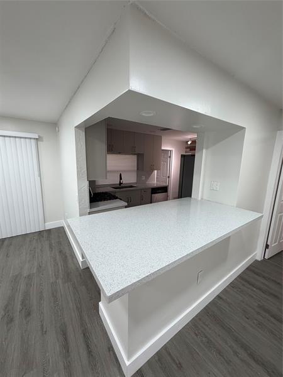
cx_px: 142
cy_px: 188
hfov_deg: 85.7
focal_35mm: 14
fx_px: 153
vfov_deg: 102.1
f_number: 2.2
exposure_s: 1/120
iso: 250
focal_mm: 2.22
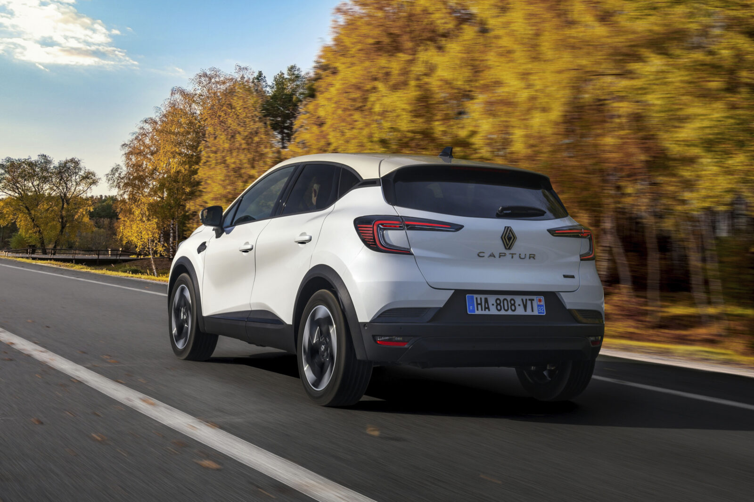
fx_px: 1214
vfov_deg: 23.4
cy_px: 251
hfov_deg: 34.5
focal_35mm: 58
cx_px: 377
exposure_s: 1/60
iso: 250
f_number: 9
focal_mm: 58
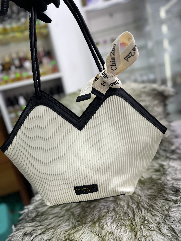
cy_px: 120
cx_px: 90
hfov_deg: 53.1
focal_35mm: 26
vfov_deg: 67.3
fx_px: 181
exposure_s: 1/100
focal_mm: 5.1
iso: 80
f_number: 1.6
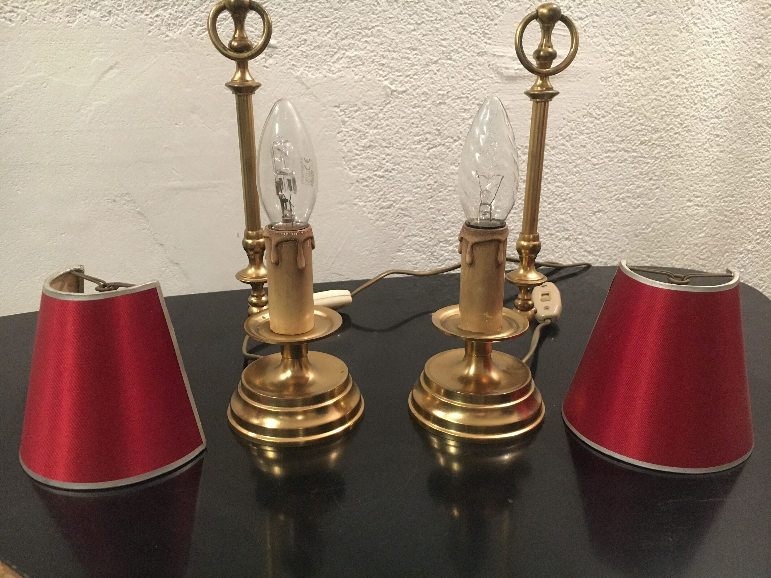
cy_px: 289
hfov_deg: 61.7
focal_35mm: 29
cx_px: 386
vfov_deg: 48.2
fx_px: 646
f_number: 2.2
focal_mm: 4.15
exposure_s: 1/17
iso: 250
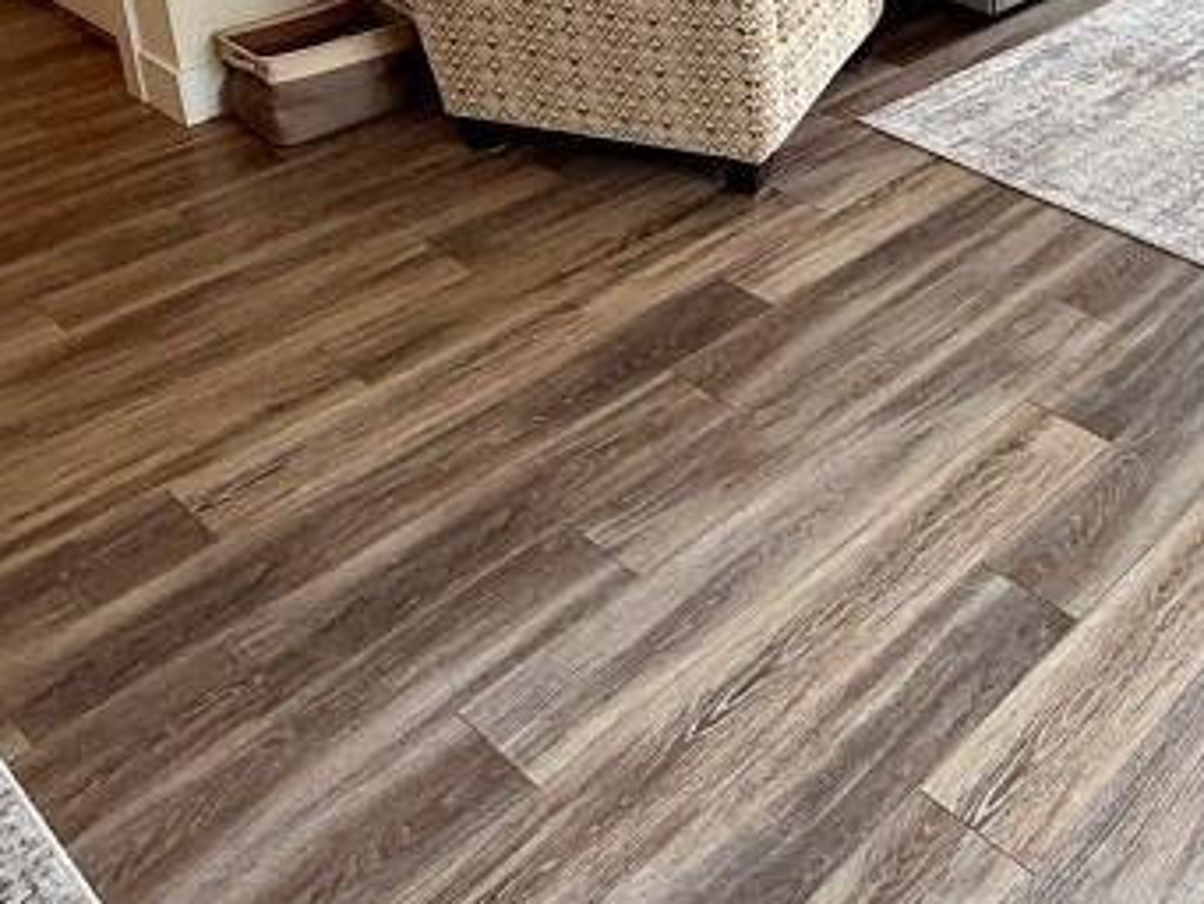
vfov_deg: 30.8
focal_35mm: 42
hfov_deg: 41.5
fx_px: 1461
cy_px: -78
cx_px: 1070
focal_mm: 2.22
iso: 125
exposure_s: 1/120
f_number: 2.2
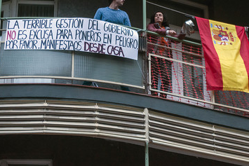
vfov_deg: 10.3
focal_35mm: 133
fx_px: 920
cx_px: 156
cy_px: 66
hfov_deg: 15.4
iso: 800
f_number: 2.8
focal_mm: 70
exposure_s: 1/200
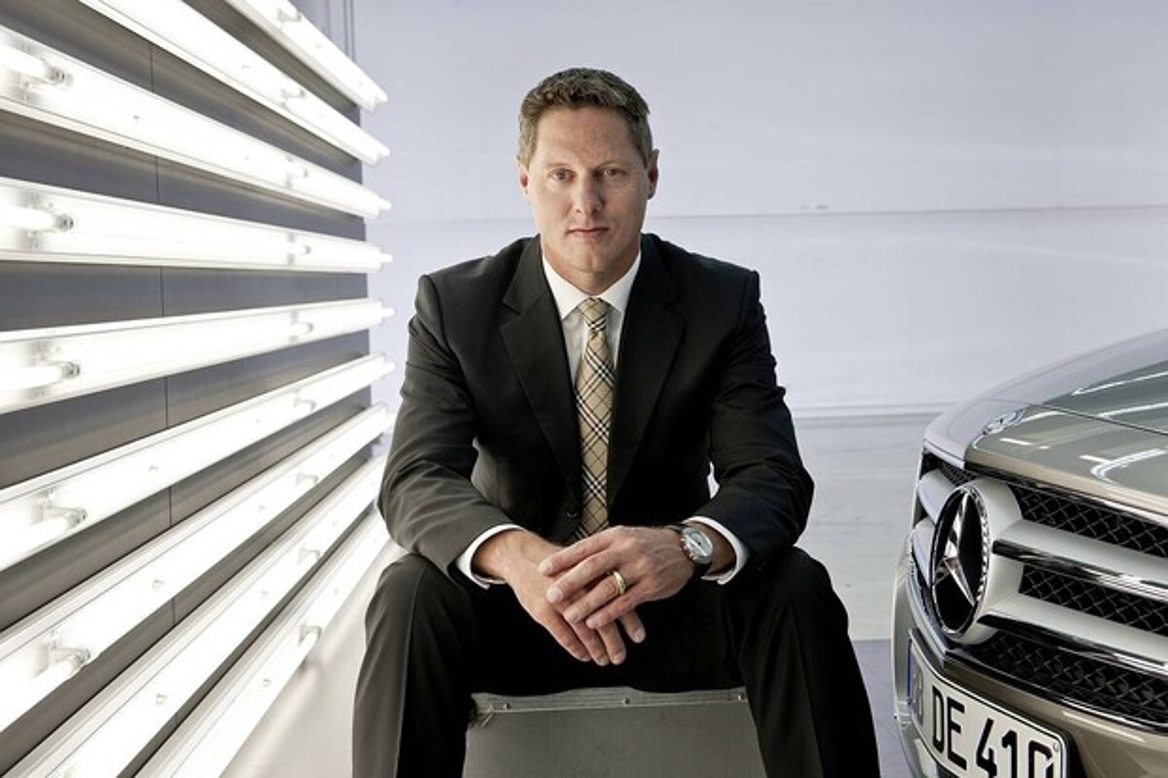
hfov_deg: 41.1
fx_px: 1557
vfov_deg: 28.1
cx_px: 584
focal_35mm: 48
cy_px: 389
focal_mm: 48
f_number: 6.3
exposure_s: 1/100
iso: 200
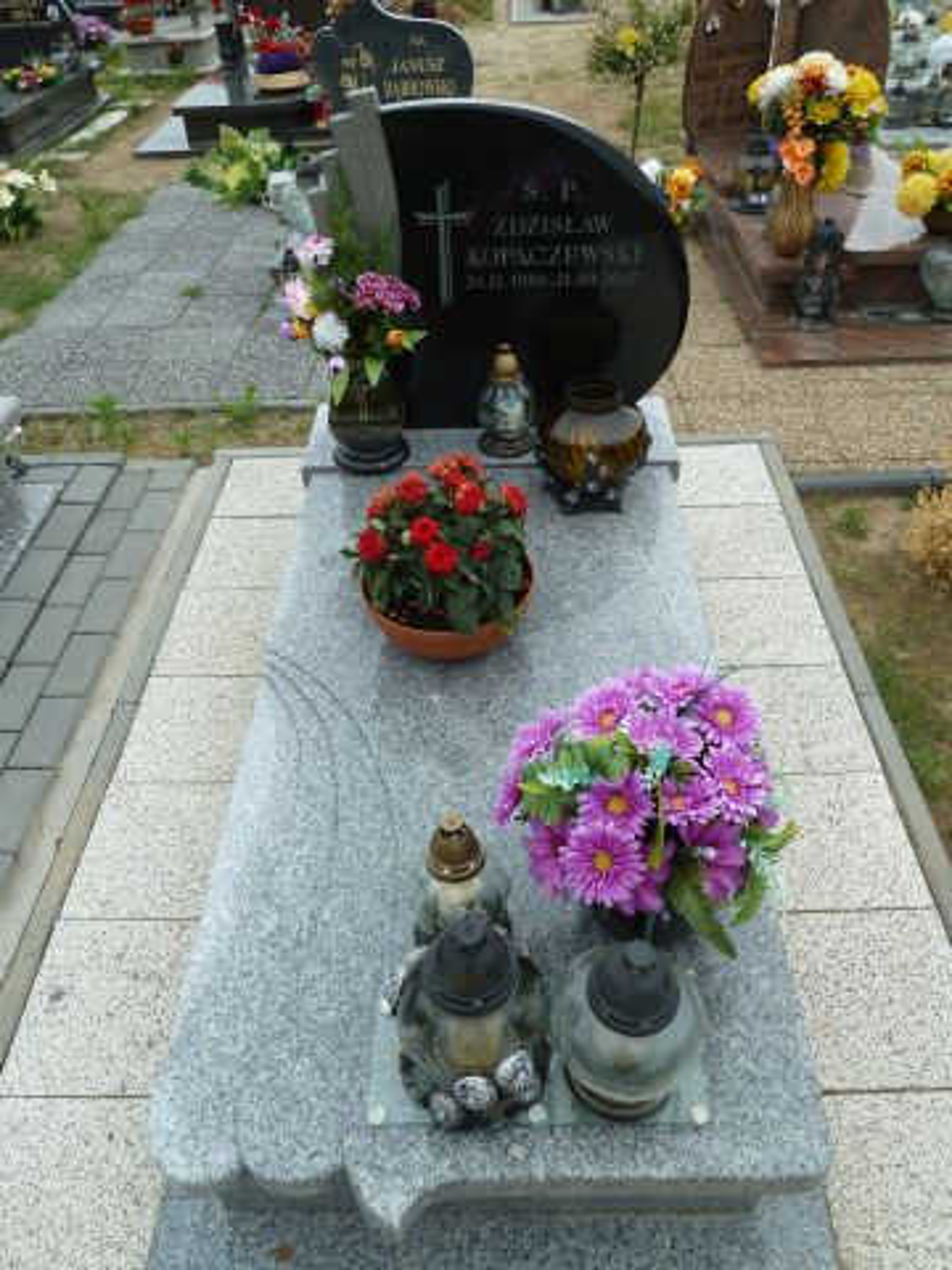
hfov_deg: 54.9
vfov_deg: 69.4
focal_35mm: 25
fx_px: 917
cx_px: 476
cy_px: 635
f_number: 4
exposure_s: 1/200
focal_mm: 4.1
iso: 80
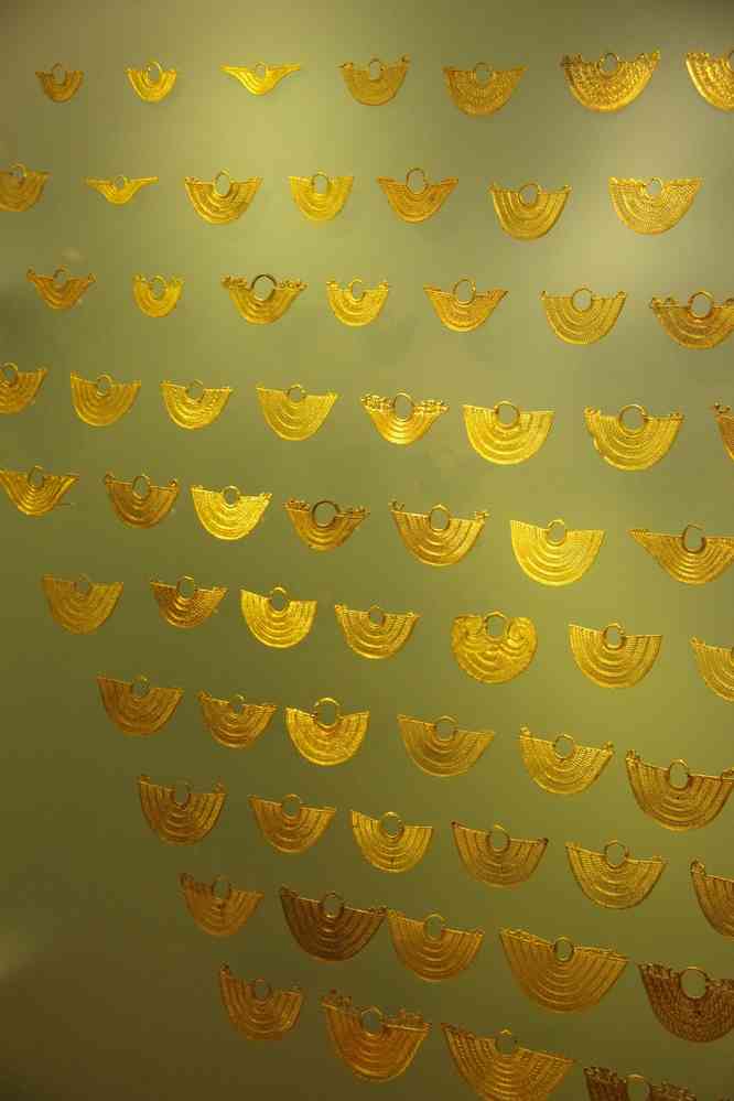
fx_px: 2202
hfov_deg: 18.9
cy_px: 550
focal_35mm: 72
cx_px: 367
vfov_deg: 28.1
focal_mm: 47.5
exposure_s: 1/80
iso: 3200
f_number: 6.3
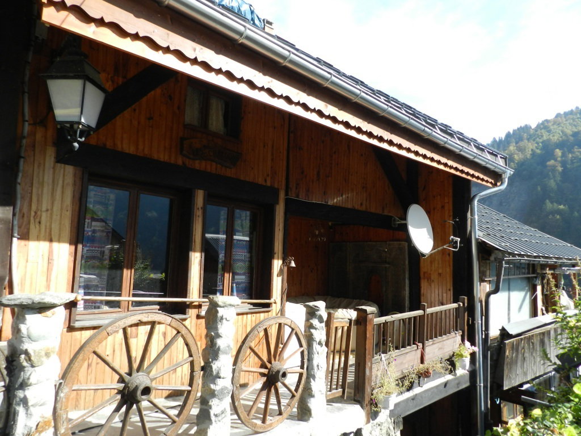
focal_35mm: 23
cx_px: 290
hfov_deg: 73.9
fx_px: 386
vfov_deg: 58.9
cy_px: 218
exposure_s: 1/400
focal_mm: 4
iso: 160
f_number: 3.4
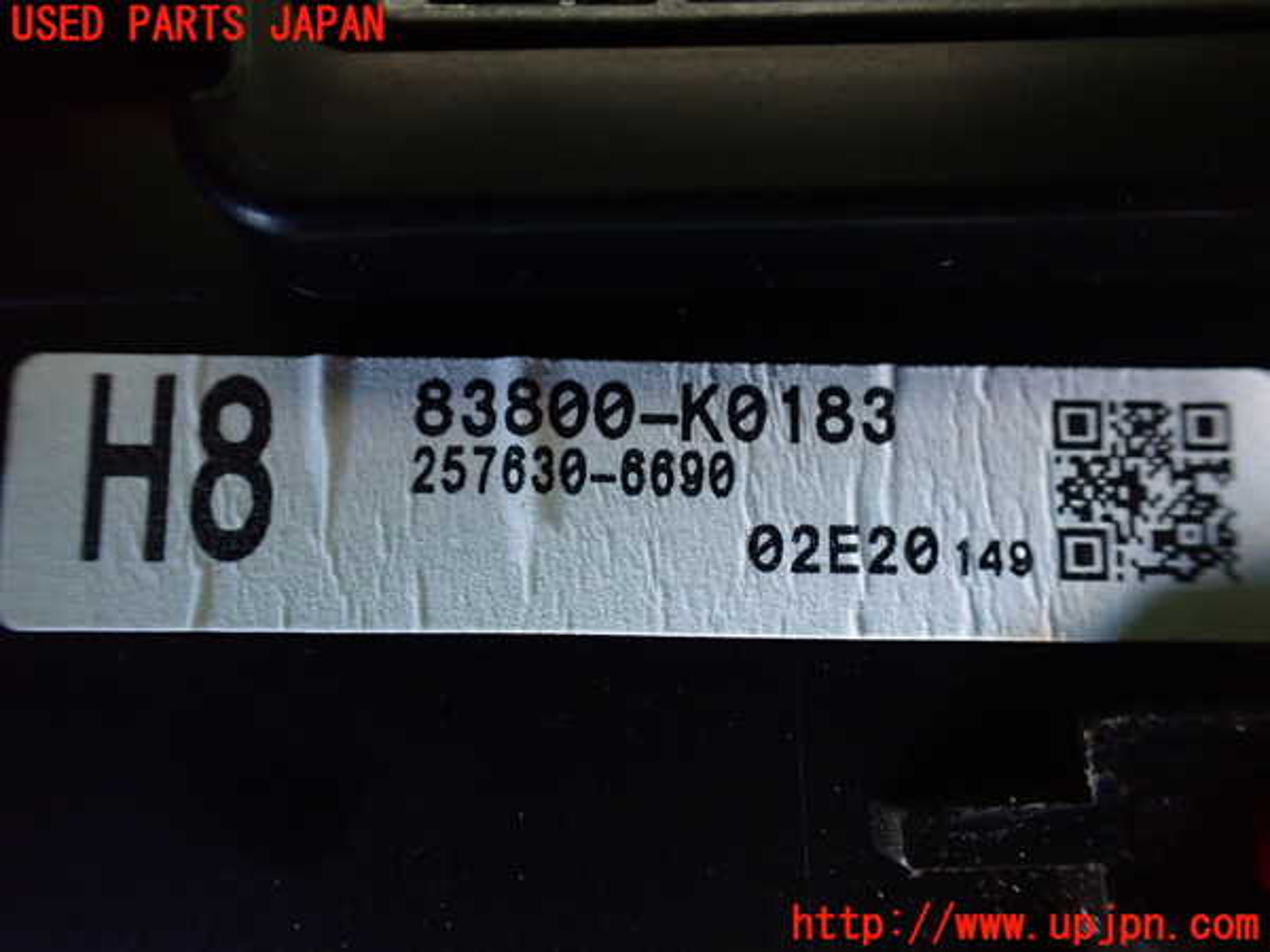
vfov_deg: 46.8
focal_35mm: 30
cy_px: 476
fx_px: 1101
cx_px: 635
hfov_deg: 60.0
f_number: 2.3
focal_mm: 5.4
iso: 800
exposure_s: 1/60
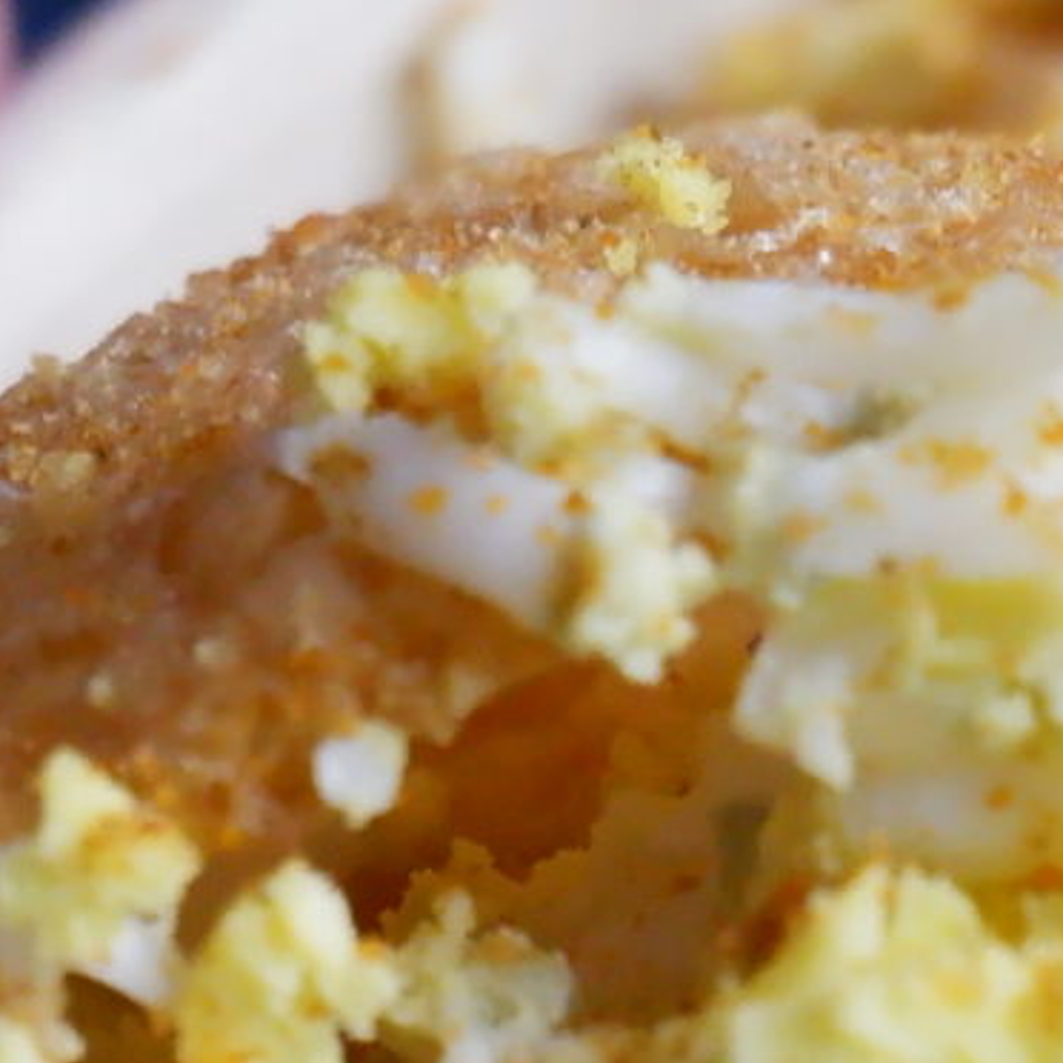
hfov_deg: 5.2
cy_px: 2233
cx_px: 1849
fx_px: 11569
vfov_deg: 5.1
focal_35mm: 333
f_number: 5.2
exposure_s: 1/80
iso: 2500
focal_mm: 38.5
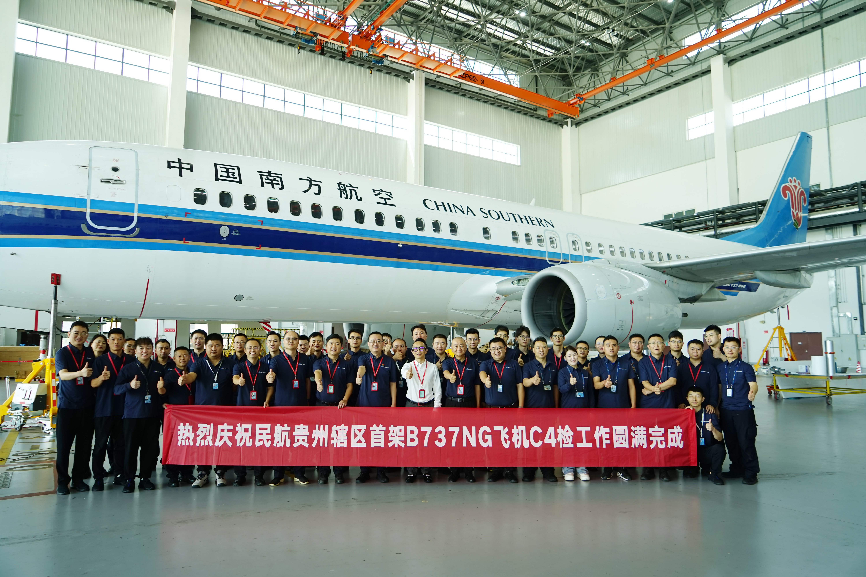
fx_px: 577
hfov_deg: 73.7
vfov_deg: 53.1
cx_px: 433
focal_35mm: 24
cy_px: 288
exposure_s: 1/60
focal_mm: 24
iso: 125
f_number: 4
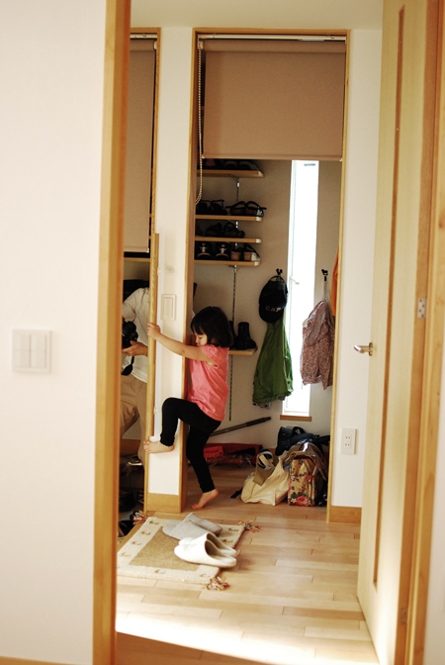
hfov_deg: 25.8
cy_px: 332
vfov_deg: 37.8
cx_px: 222
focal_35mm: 52
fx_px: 970
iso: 800
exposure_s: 1/500
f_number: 1.8
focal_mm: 35
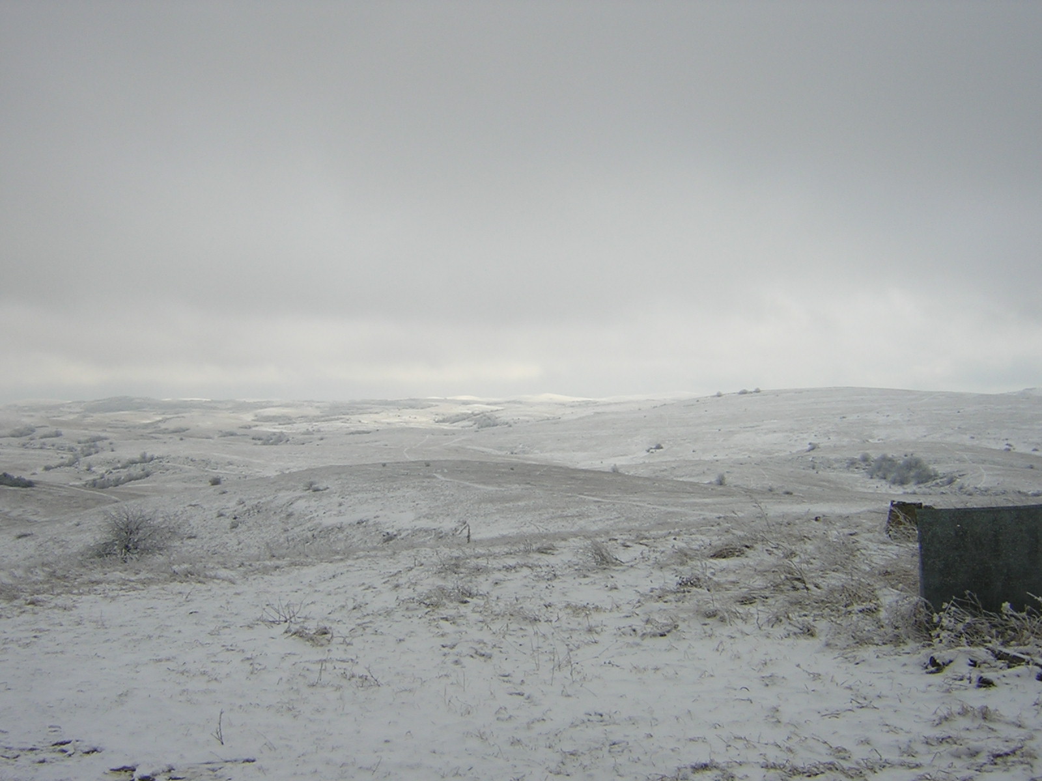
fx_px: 1084
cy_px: 390
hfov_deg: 51.4
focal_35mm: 36
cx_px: 521
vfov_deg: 39.7
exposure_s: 1/298
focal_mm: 4.7
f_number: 5.2
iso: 100
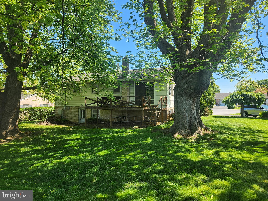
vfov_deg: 58.9
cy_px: 100
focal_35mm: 23
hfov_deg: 73.9
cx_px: 134
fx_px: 178
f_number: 1.8
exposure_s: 1/410
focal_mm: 5.4
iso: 20
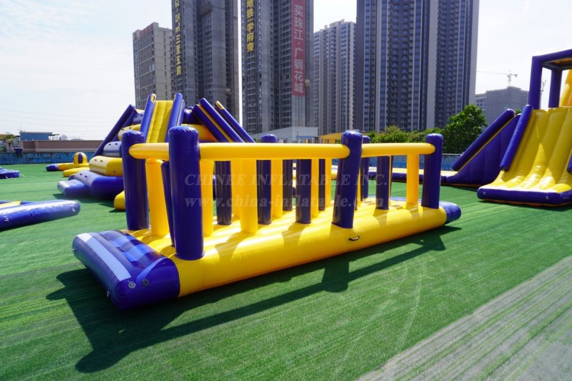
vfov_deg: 53.1
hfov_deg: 73.7
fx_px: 381
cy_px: 190
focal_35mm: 24
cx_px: 286
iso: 100
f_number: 10
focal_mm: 16
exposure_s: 1/160
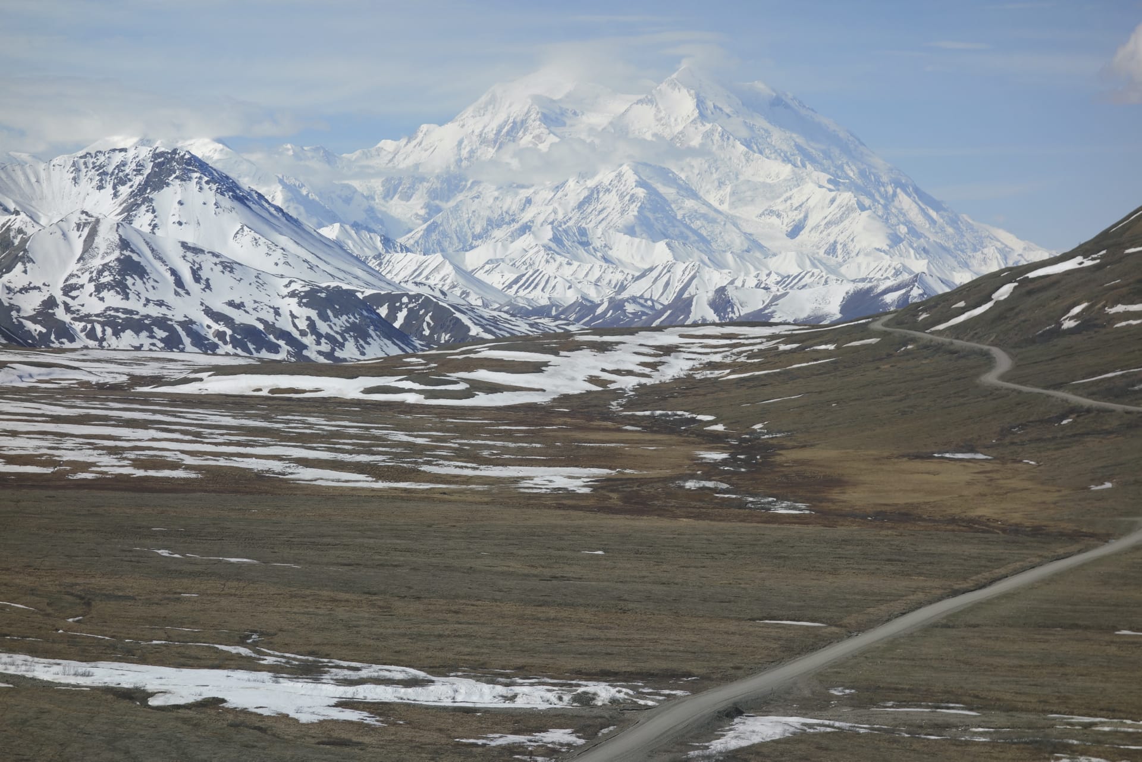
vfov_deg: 13.8
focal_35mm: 99
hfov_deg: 20.6
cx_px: 571
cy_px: 381
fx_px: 3141
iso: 125
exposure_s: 1/800
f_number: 6.3
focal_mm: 36.84
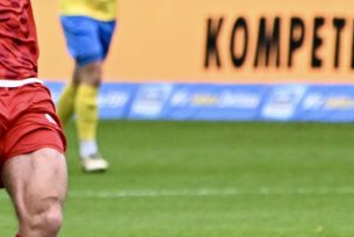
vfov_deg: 1.6
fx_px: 8258
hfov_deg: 2.5
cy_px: 134
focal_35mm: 839
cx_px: -212
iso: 3200
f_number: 5.6
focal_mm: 250
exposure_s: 1/1600
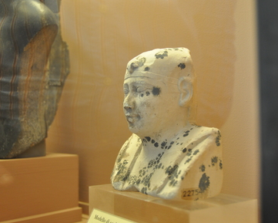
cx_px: 156
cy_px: 112
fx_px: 395
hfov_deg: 38.7
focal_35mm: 48
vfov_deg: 31.5
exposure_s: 1/30
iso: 800
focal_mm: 28
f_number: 4
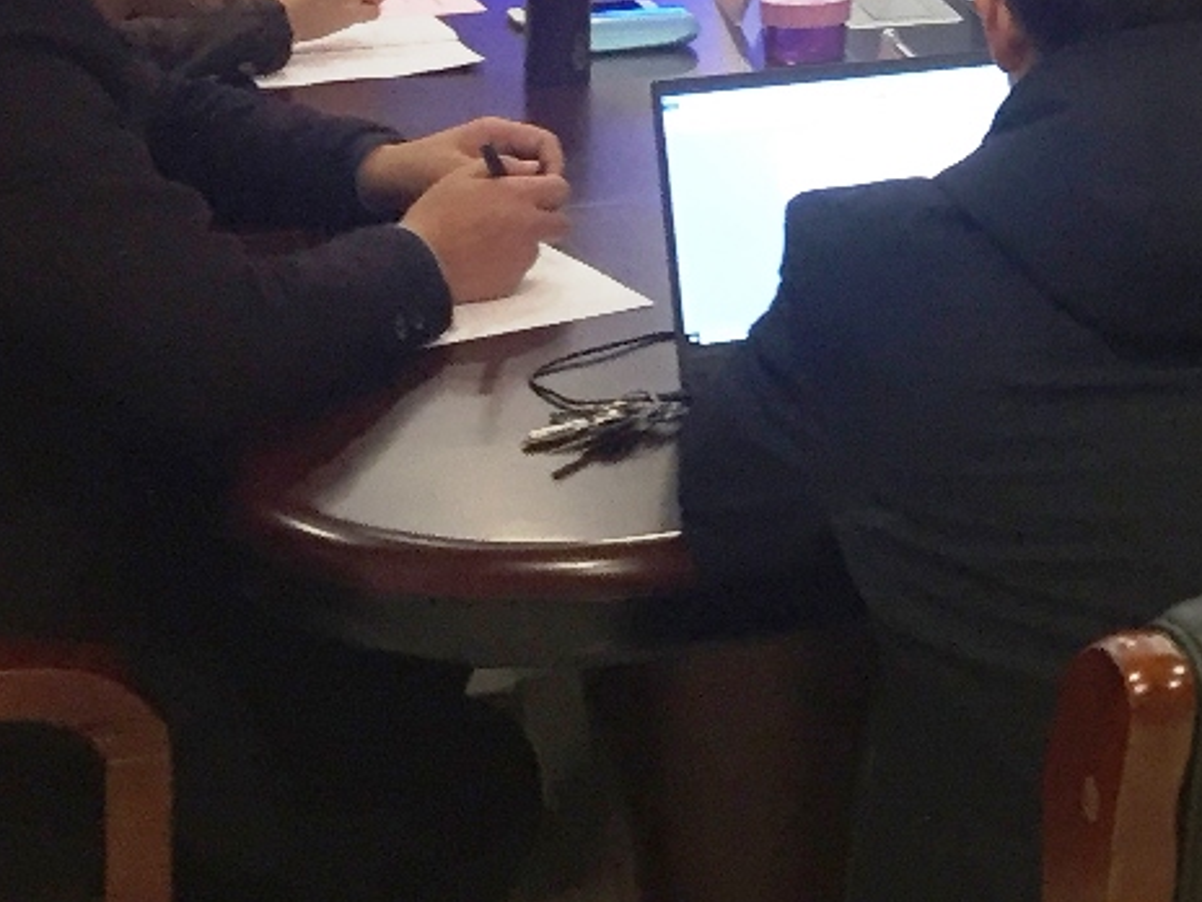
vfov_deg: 13.5
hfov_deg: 17.7
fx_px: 3542
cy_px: -516
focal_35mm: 102
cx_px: 1673
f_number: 2.2
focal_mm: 4.15
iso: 160
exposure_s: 1/33
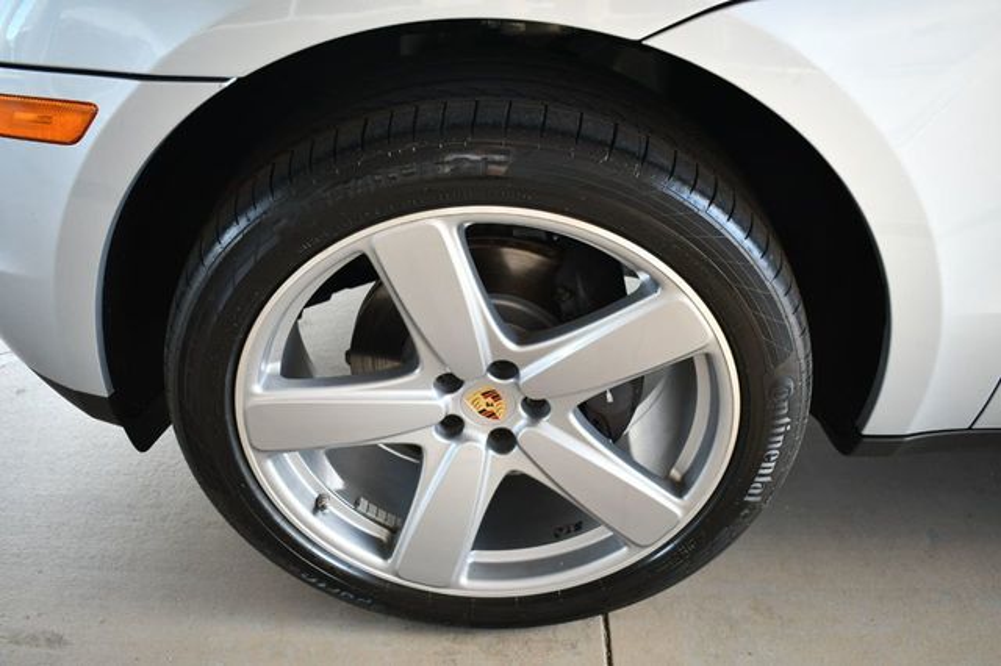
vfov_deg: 38.8
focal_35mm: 34
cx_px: 500
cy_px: 333
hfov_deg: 55.8
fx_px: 945
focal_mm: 23
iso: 800
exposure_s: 1/250
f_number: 3.8
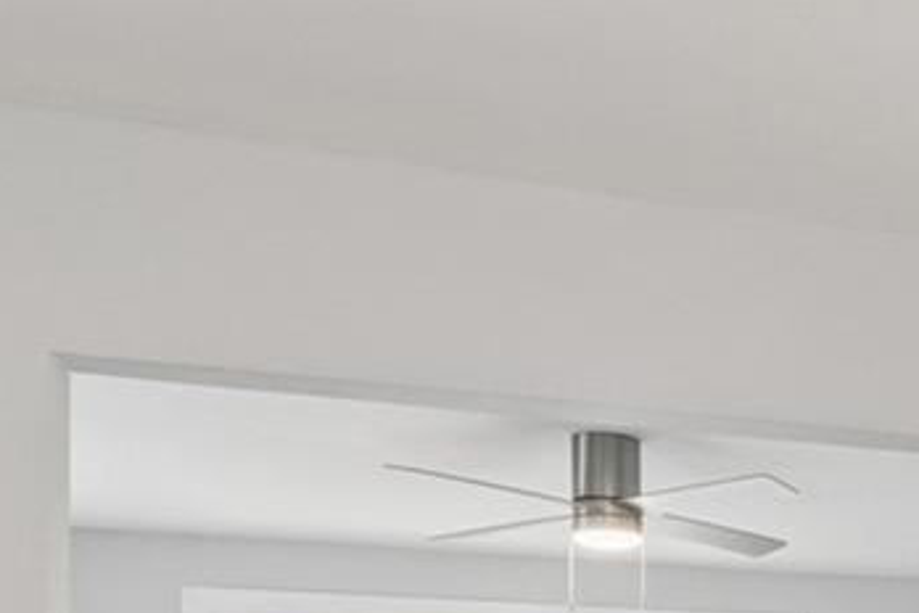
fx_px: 1761
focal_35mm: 69
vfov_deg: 17.9
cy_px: 877
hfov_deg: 21.4
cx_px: 1577
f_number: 7.1
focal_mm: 10
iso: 640
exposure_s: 1/60
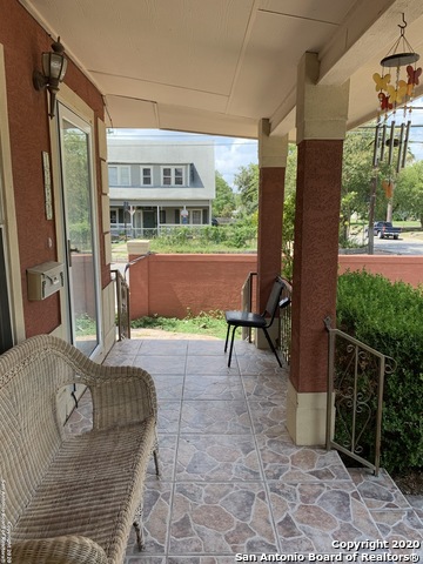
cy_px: 282
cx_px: 212
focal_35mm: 26
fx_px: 424
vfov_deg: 67.3
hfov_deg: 53.1
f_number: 1.8
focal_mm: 4.25
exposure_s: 1/510
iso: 25
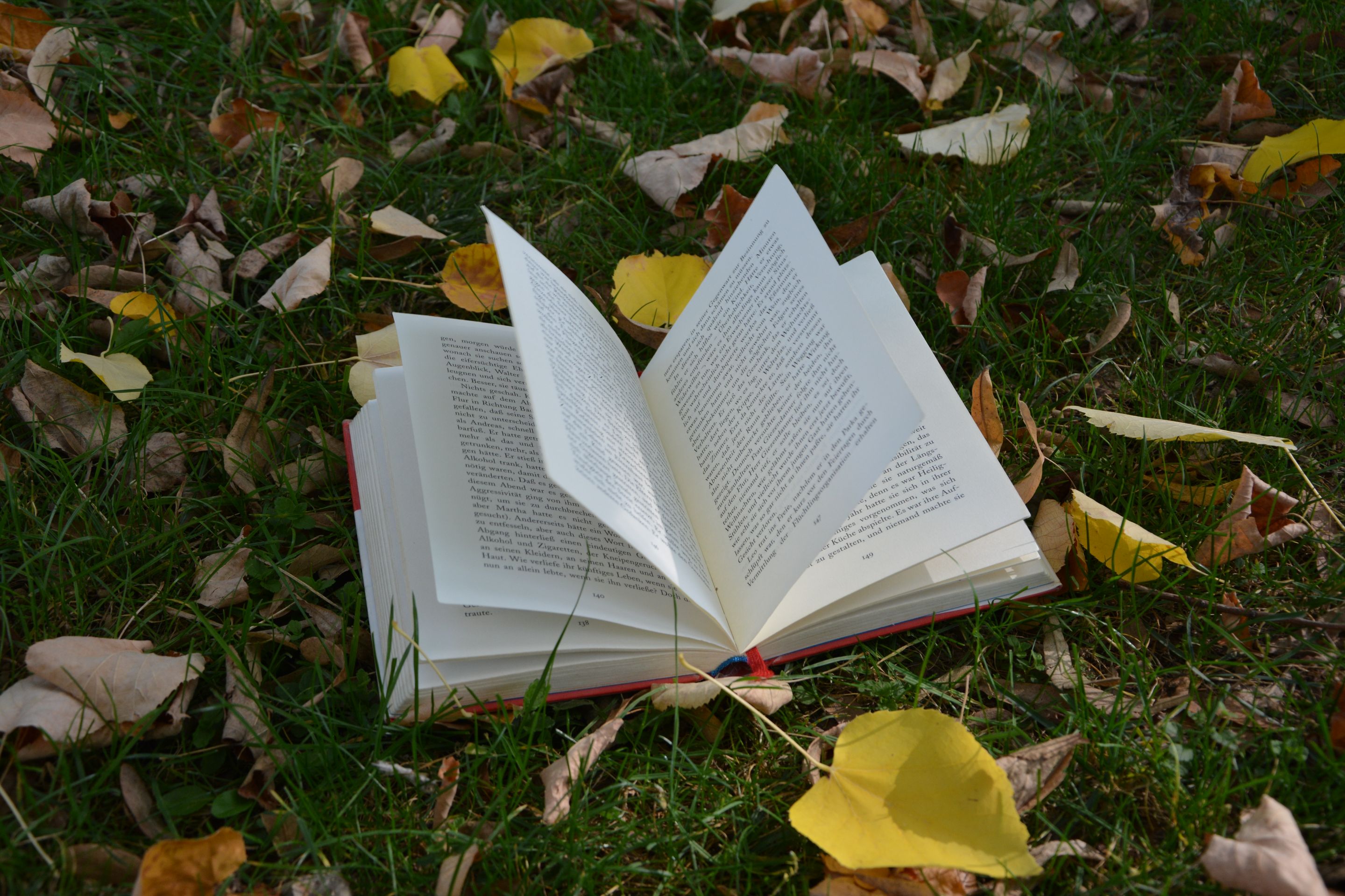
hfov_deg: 38.9
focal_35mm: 51
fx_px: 1905
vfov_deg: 26.5
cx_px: 672
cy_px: 448
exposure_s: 1/250
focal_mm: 34
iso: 400
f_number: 5.6
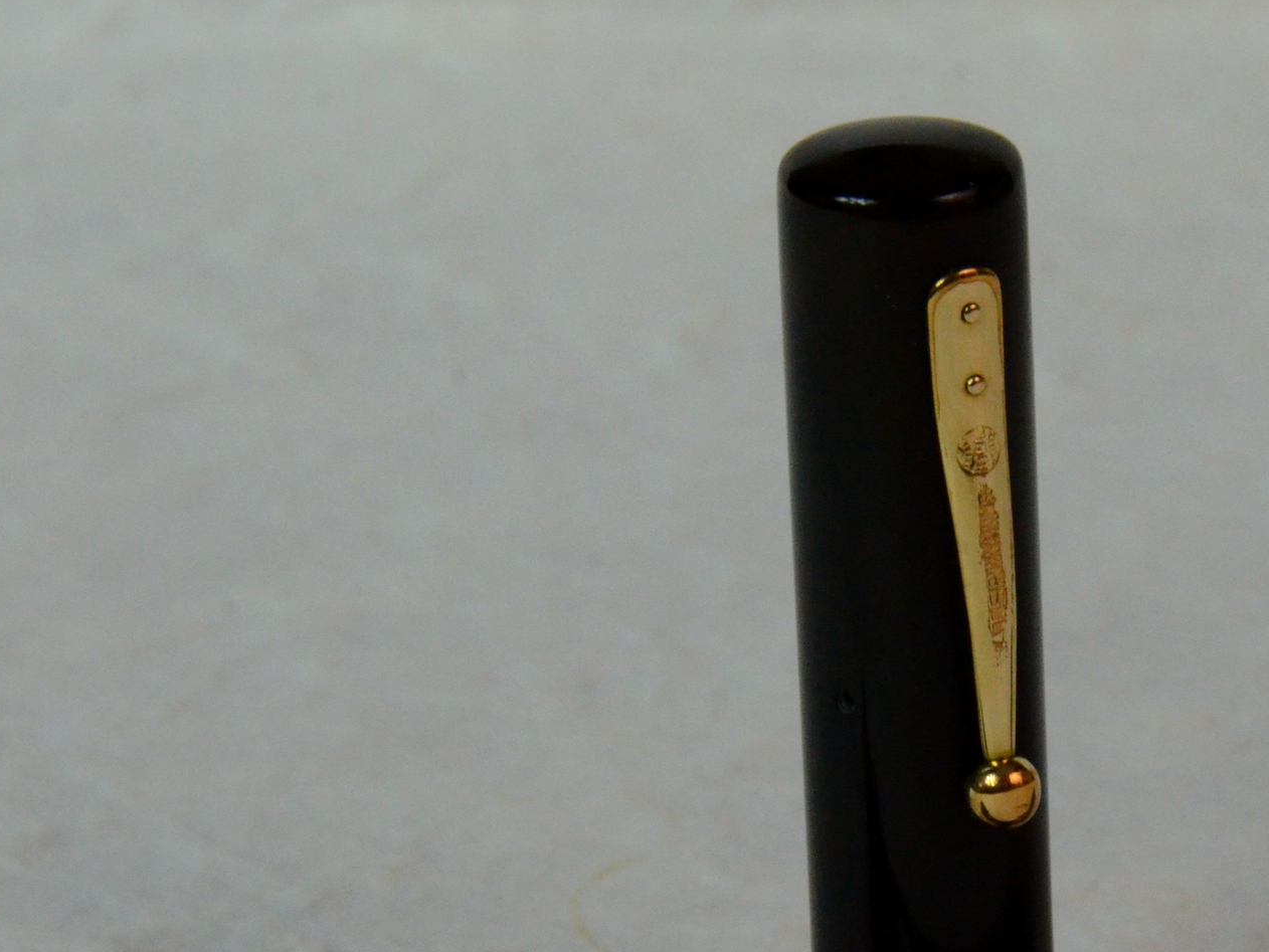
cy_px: 777
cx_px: 987
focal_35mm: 267
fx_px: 9788
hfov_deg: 7.4
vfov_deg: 5.6
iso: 2500
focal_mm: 95
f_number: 18
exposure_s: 1/30
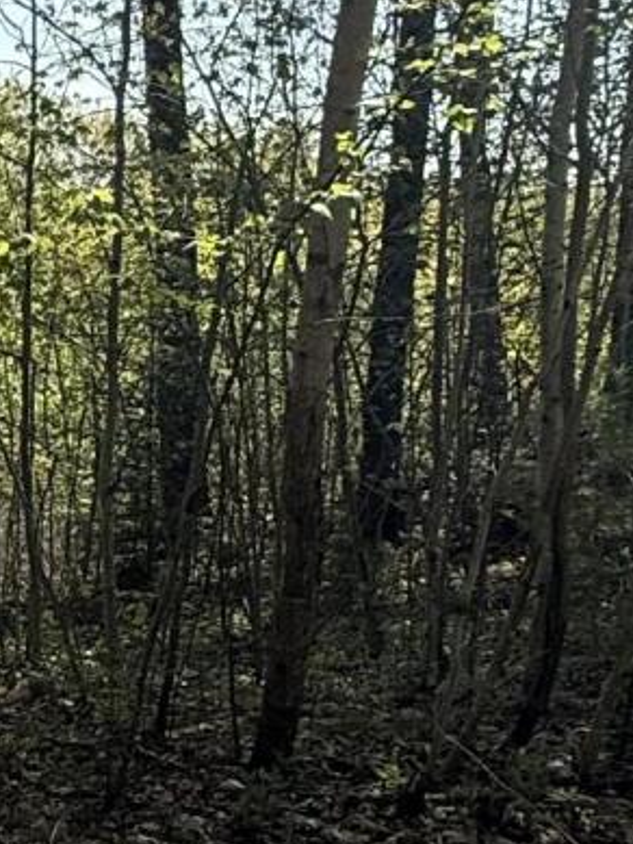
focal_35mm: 72
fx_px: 1755
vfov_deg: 27.0
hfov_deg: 16.5
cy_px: 391
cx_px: -568
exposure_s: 1/1312
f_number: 2.2
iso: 64
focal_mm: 2.22
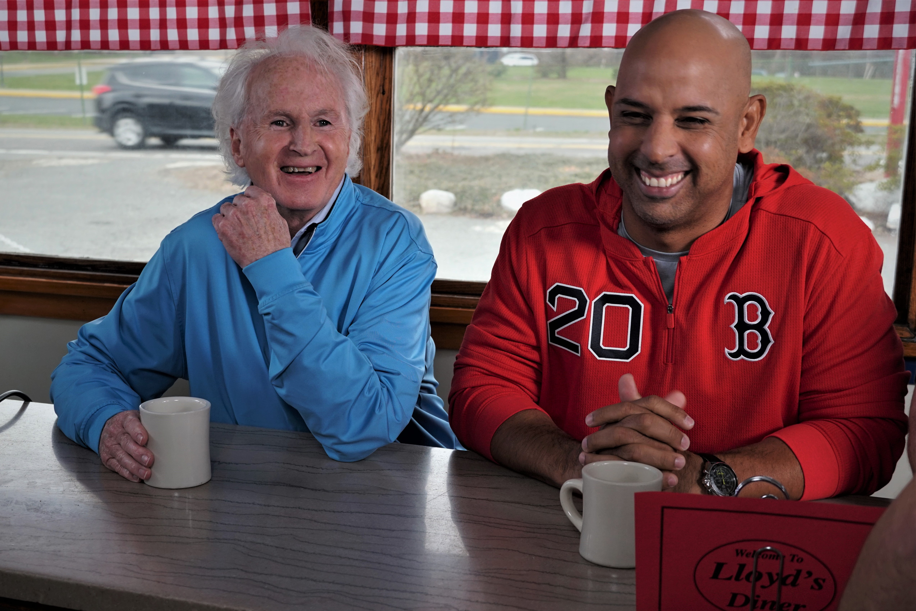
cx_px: 458
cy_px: 306
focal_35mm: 46
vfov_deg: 28.9
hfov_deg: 42.3
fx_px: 1183
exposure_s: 1/60
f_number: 4.5
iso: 320
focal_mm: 31
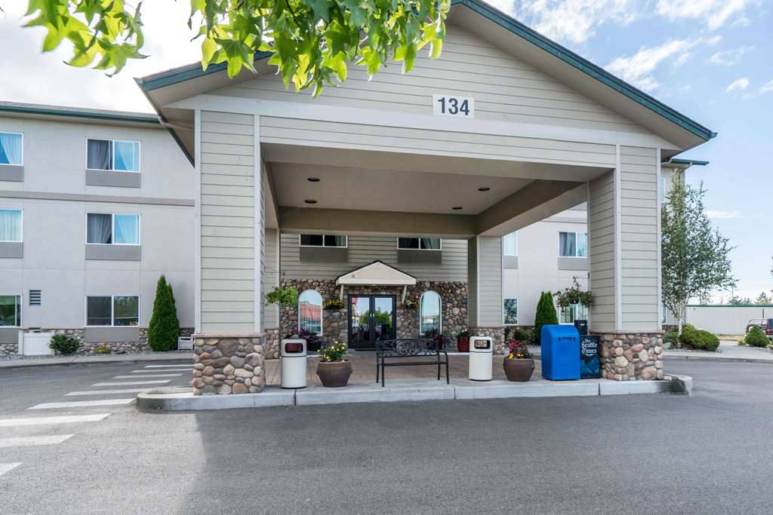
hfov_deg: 86.9
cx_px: 386
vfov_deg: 64.6
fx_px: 408
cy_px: 258
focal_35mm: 19
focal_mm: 19
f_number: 11
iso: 160
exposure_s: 1/100
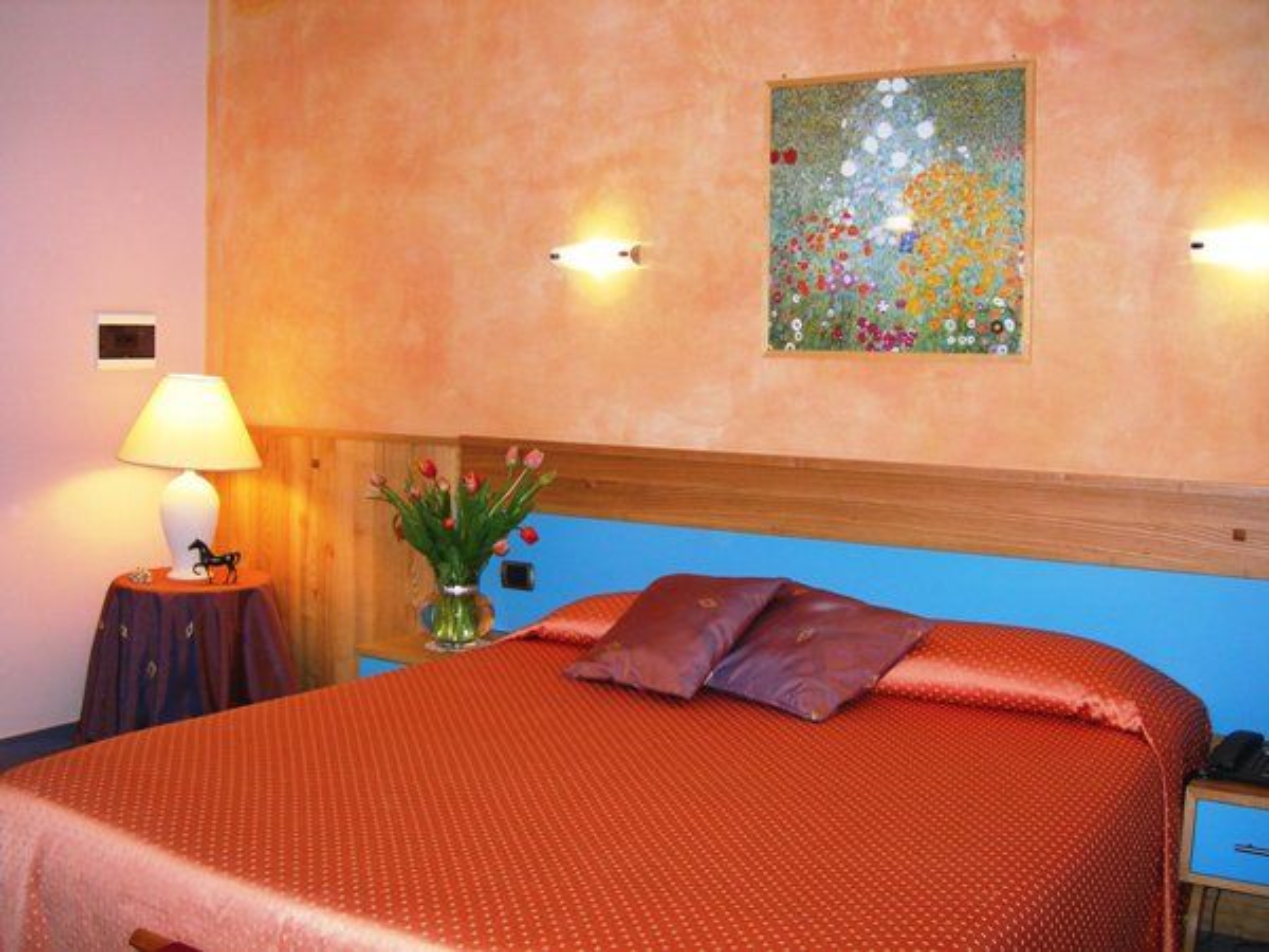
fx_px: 1393
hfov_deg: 49.0
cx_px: 634
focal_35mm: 38
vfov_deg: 37.7
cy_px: 476
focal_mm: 7.8
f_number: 2.8
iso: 105
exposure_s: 1/60.1
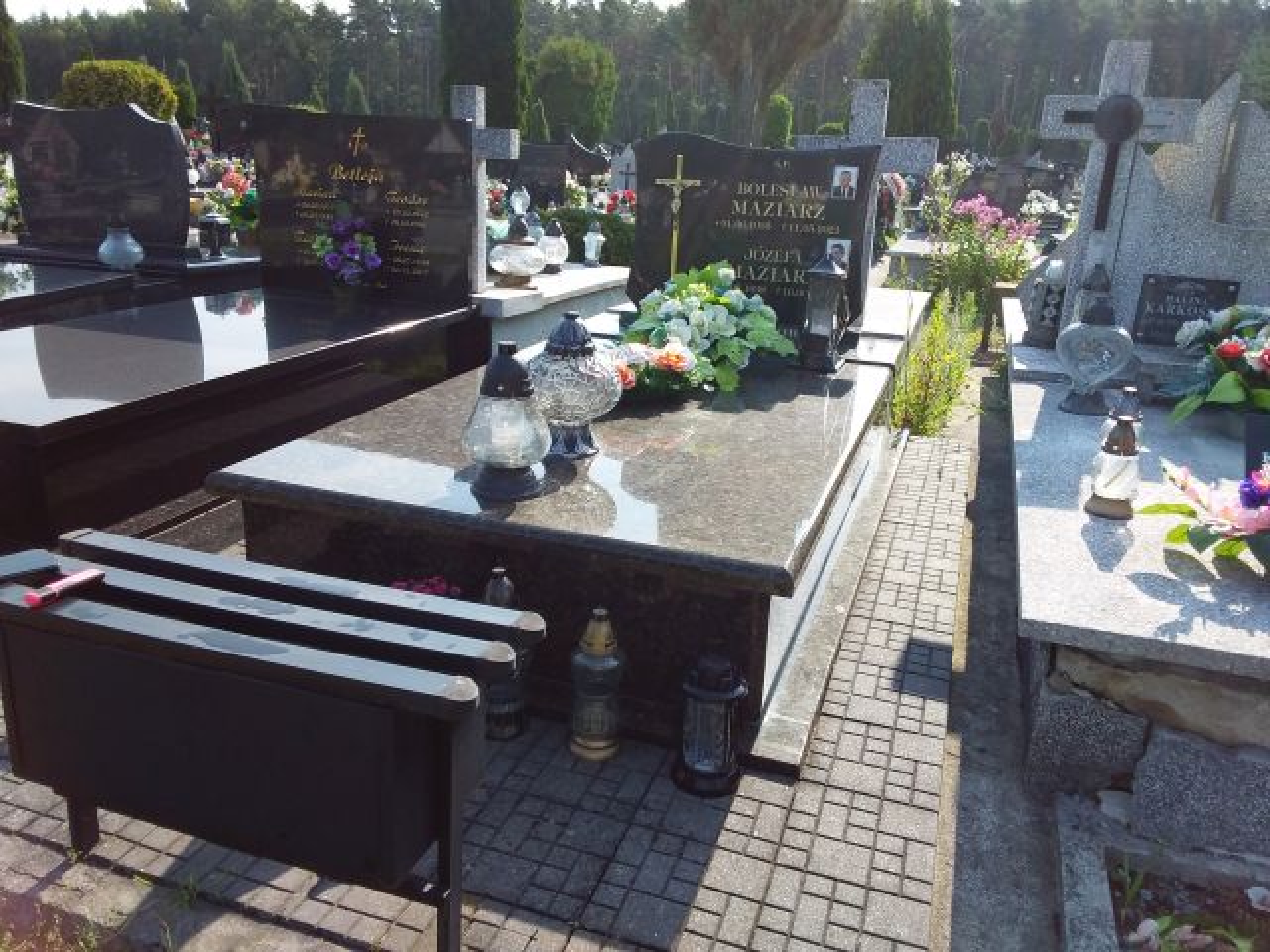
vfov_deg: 49.7
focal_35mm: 28
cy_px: 476
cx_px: 635
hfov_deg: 63.4
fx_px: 1027
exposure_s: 1/724
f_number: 1.9
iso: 40
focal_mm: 2.91
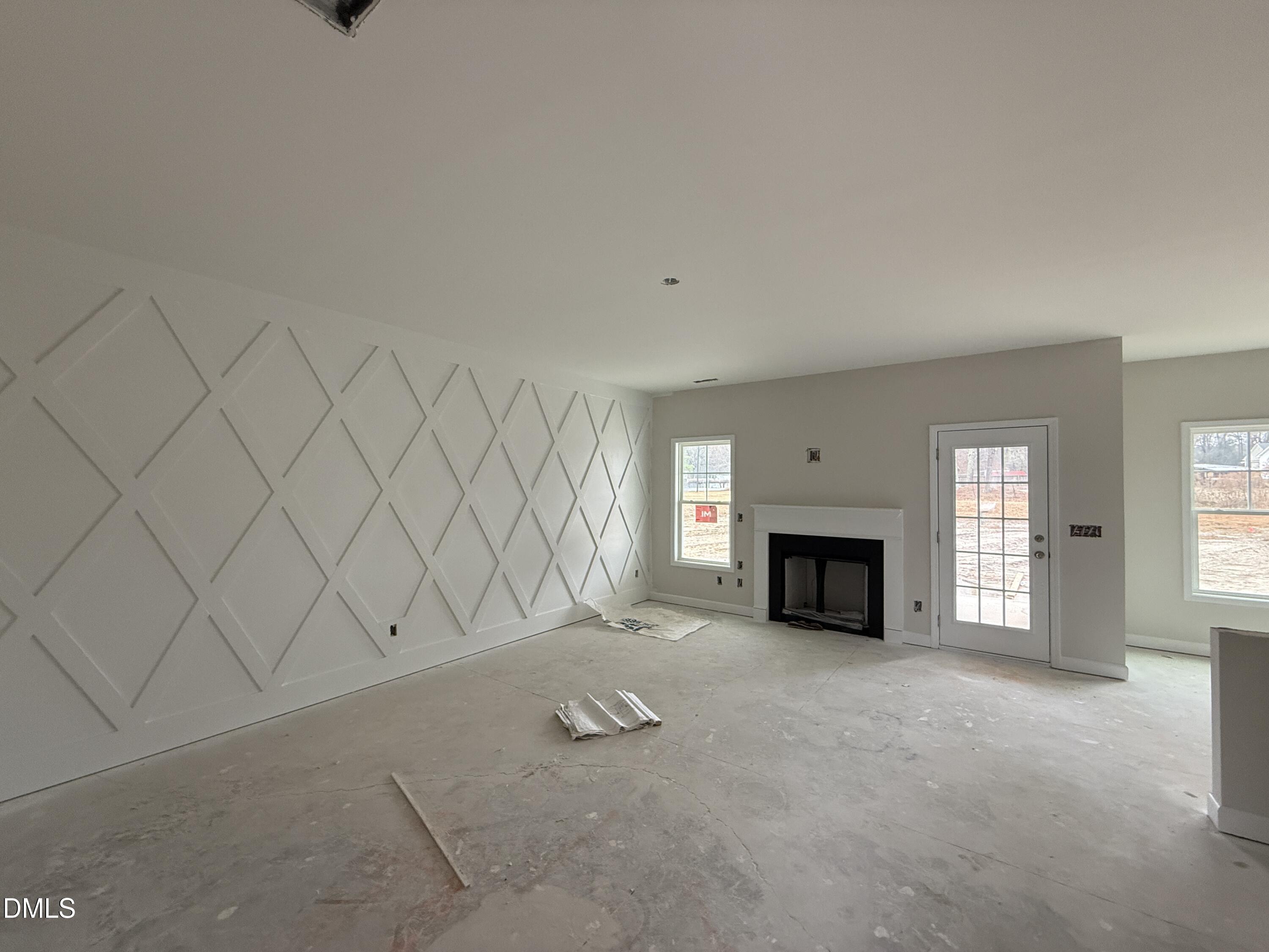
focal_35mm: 14
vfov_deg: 85.7
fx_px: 513
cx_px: 634
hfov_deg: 102.1
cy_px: 476
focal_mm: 2.22
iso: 250
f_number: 2.2
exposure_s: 1/99
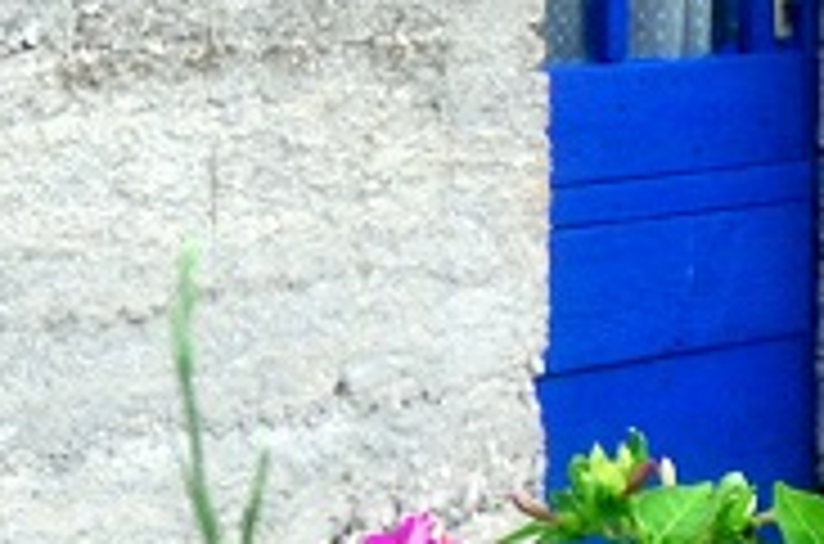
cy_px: 321
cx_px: 403
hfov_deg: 11.5
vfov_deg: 7.6
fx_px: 4109
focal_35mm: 180
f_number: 5
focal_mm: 22
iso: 640
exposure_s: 1/800
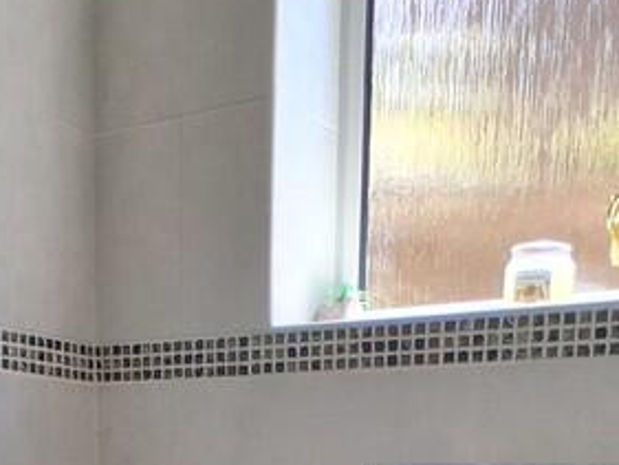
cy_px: 710
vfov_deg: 20.2
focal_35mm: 62
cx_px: 236
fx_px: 1109
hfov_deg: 31.1
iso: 50
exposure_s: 1/163
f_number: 2.2
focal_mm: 1.4
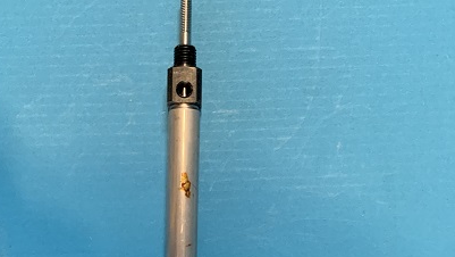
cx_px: 188
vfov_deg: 20.2
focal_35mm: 57
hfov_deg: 36.5
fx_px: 688
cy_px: 280
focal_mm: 4.25
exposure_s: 1/45
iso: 400
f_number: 1.8
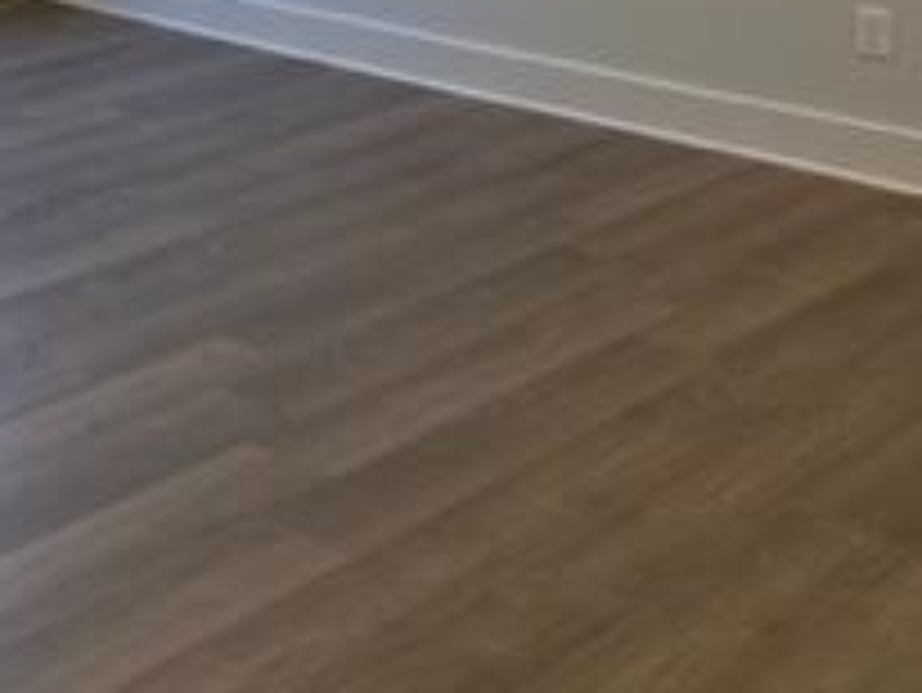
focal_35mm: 75
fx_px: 1999
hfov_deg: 22.4
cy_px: -279
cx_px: -373
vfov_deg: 18.0
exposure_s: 1/120
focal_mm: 6.86
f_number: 1.78
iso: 125
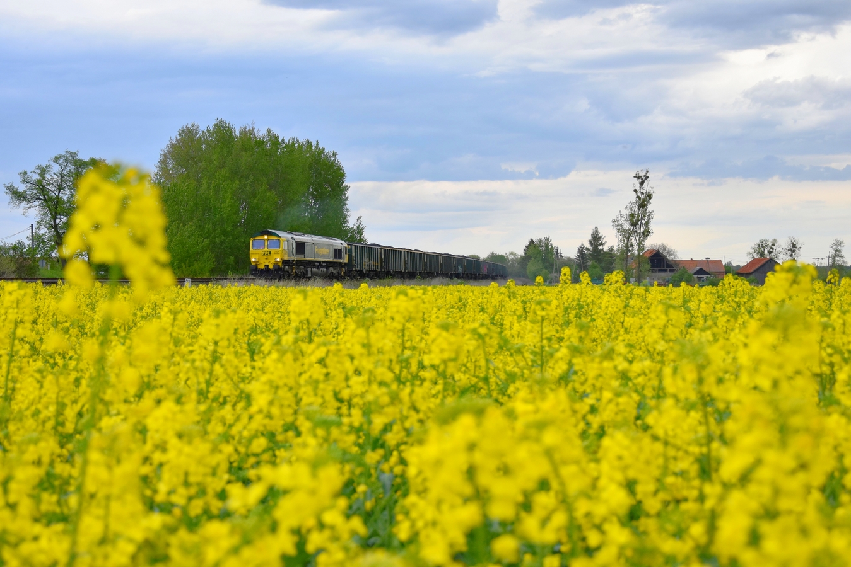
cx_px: 426
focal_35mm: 51
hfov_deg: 38.9
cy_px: 284
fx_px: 1206
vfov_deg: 26.5
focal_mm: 34
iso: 320
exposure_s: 1/320
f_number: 5.6
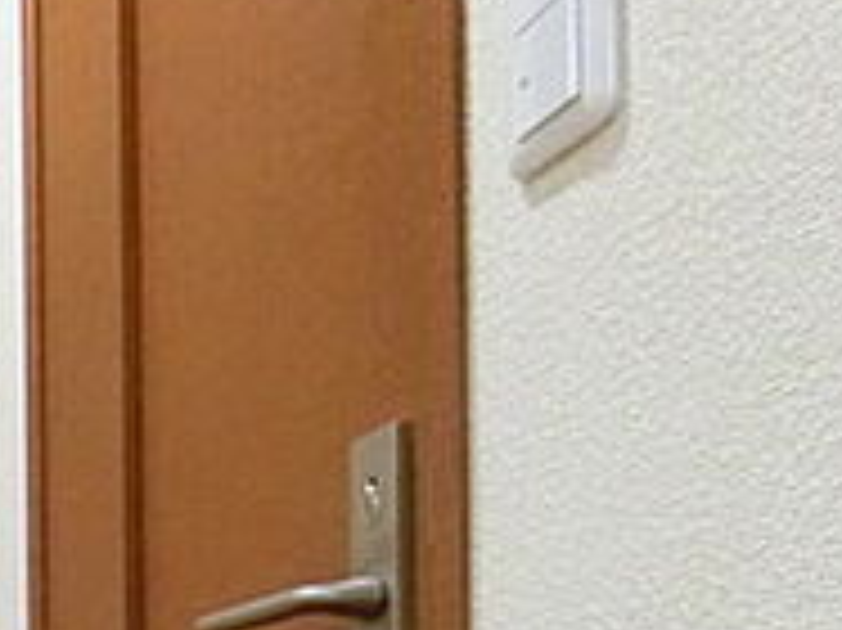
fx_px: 1580
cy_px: 904
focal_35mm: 65
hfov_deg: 24.1
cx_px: -392
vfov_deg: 19.9
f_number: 2.7
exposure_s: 1/60
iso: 1600
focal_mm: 4.06
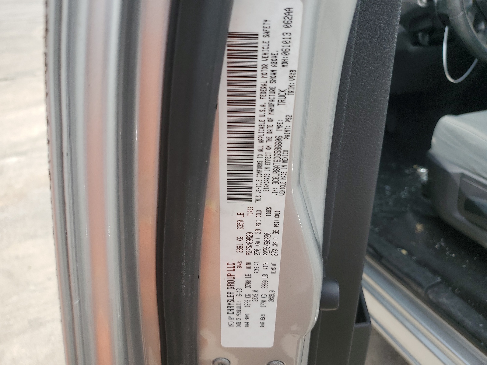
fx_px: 366
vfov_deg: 53.1
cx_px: 244
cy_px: 182
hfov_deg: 67.3
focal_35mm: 26
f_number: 1.5
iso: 50
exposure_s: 1/2000
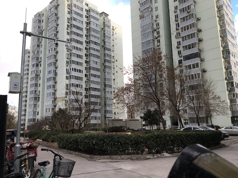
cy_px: 89
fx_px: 199
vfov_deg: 48.2
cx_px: 119
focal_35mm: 29
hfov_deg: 61.7
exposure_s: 1/200
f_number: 2.2
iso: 25
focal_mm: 4.15
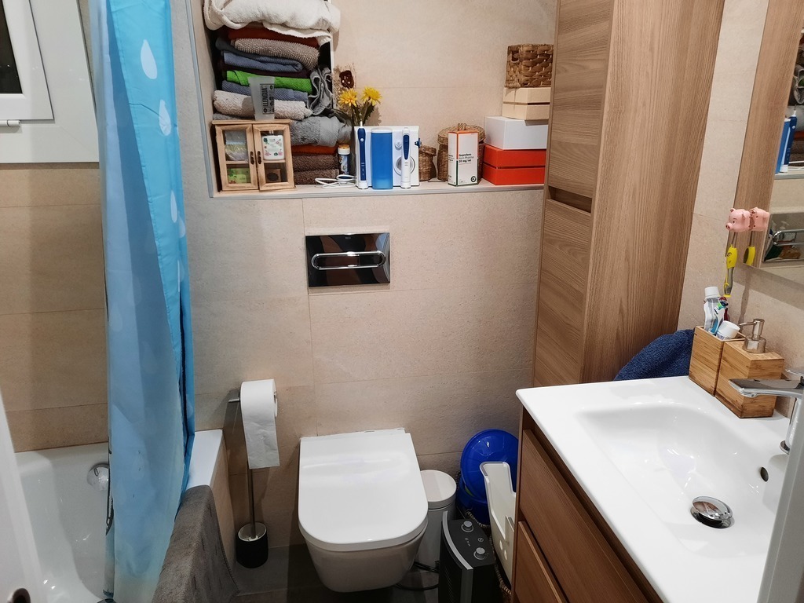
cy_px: 302
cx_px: 402
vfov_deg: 54.9
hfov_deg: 69.4
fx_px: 581
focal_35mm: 25
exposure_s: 1/60
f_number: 2
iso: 320
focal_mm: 4.6
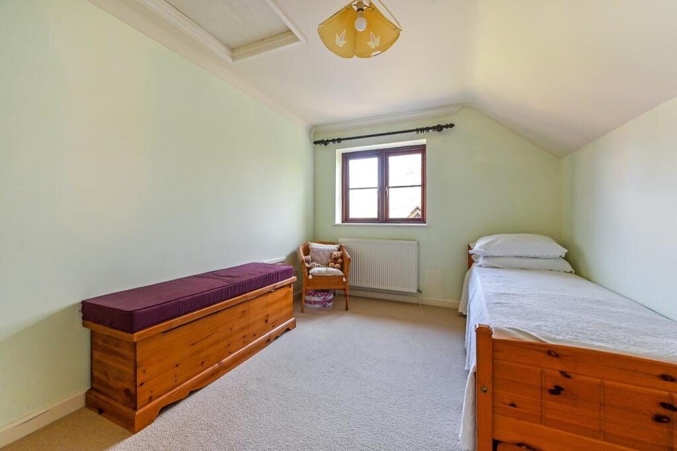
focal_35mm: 14
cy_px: 226
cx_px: 338
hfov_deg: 104.3
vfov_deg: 81.2
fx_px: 263
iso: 400
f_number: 9
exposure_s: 1/20
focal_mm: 14
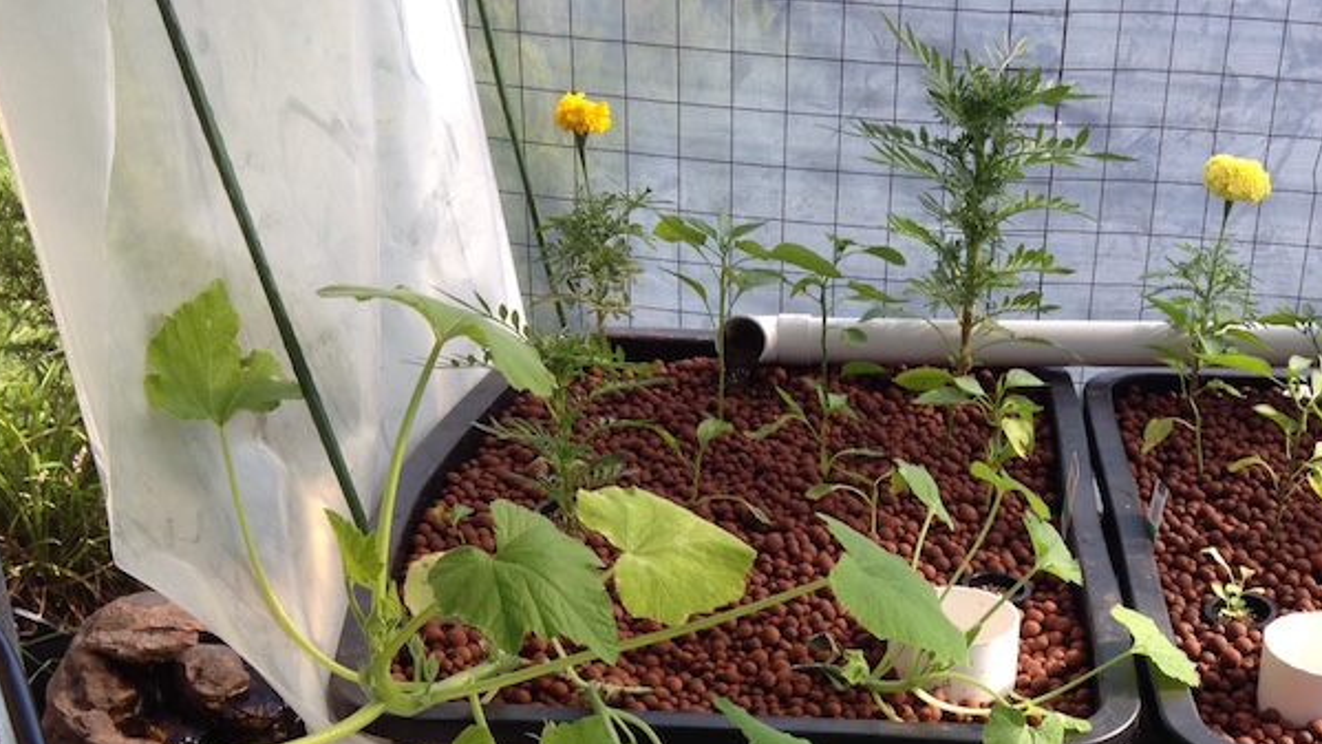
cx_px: 960
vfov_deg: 21.8
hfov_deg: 37.7
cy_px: 635
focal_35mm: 54
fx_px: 1893
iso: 50
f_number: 2.4
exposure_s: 1/196
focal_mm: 4.12
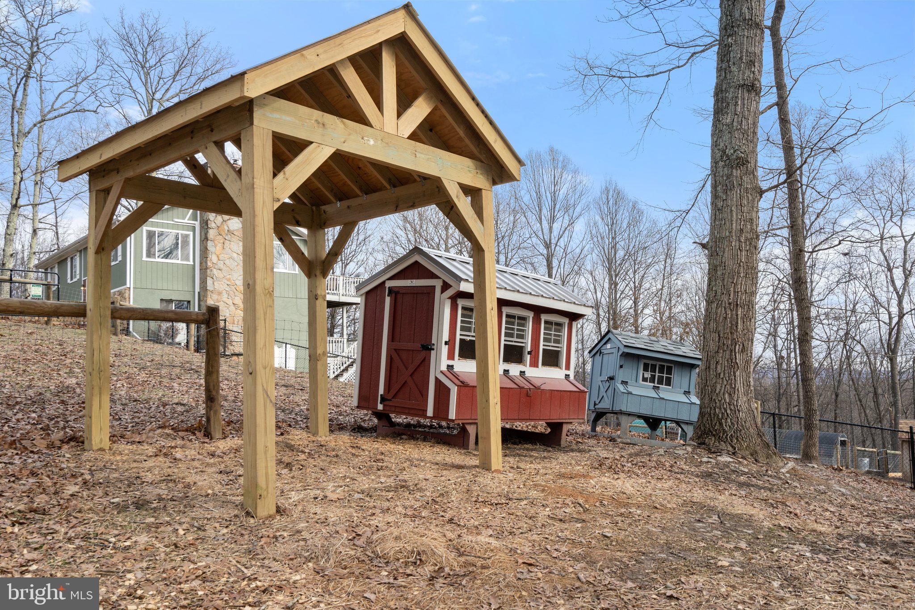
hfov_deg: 63.7
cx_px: 458
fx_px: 737
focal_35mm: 29
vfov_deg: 45.0
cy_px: 305
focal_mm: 29
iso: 250
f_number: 13
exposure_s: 1/160
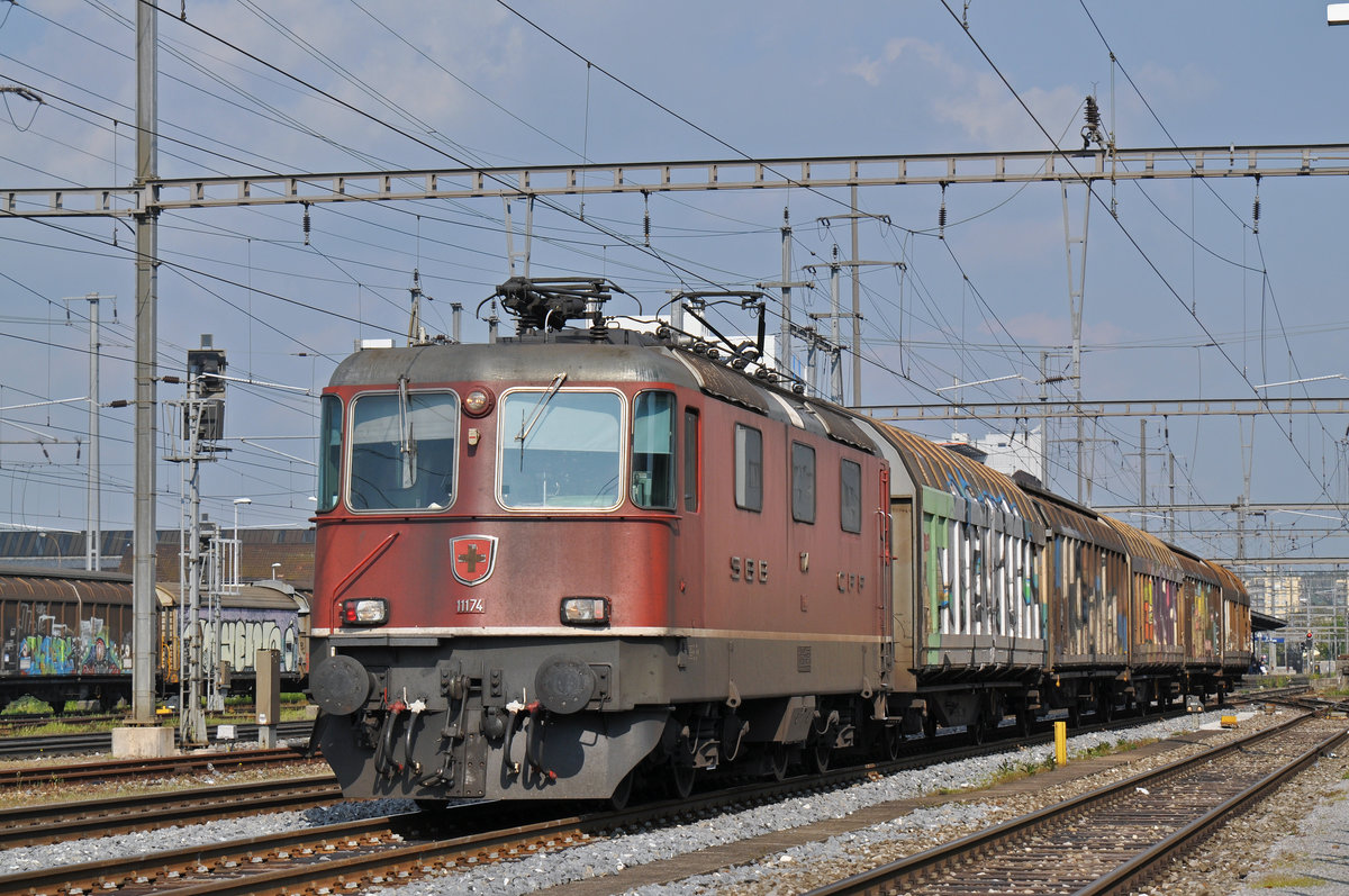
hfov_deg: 19.5
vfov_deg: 13.0
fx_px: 3930
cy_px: 448
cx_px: 674
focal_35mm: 105
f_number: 6.3
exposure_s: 1/1000
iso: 200
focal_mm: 70
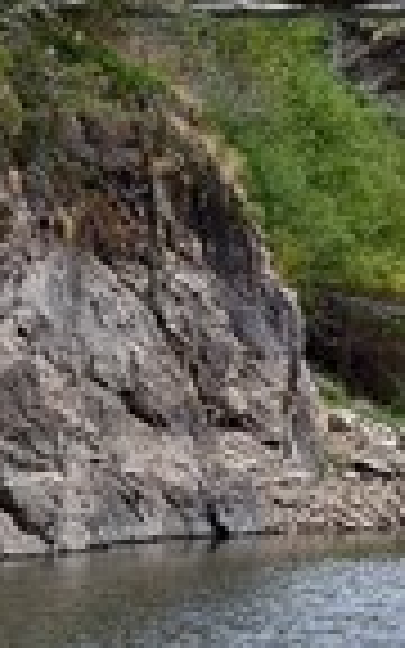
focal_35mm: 282
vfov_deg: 7.4
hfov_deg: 4.6
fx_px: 4980
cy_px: 32
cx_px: 774
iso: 400
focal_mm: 95
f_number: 7.1
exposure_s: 1/320
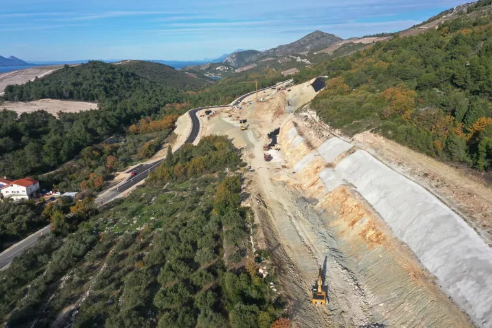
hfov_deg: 65.5
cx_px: 246
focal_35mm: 28
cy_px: 164
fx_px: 383
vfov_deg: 46.4
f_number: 5.6
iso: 100
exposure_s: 1/400
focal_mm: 10.26
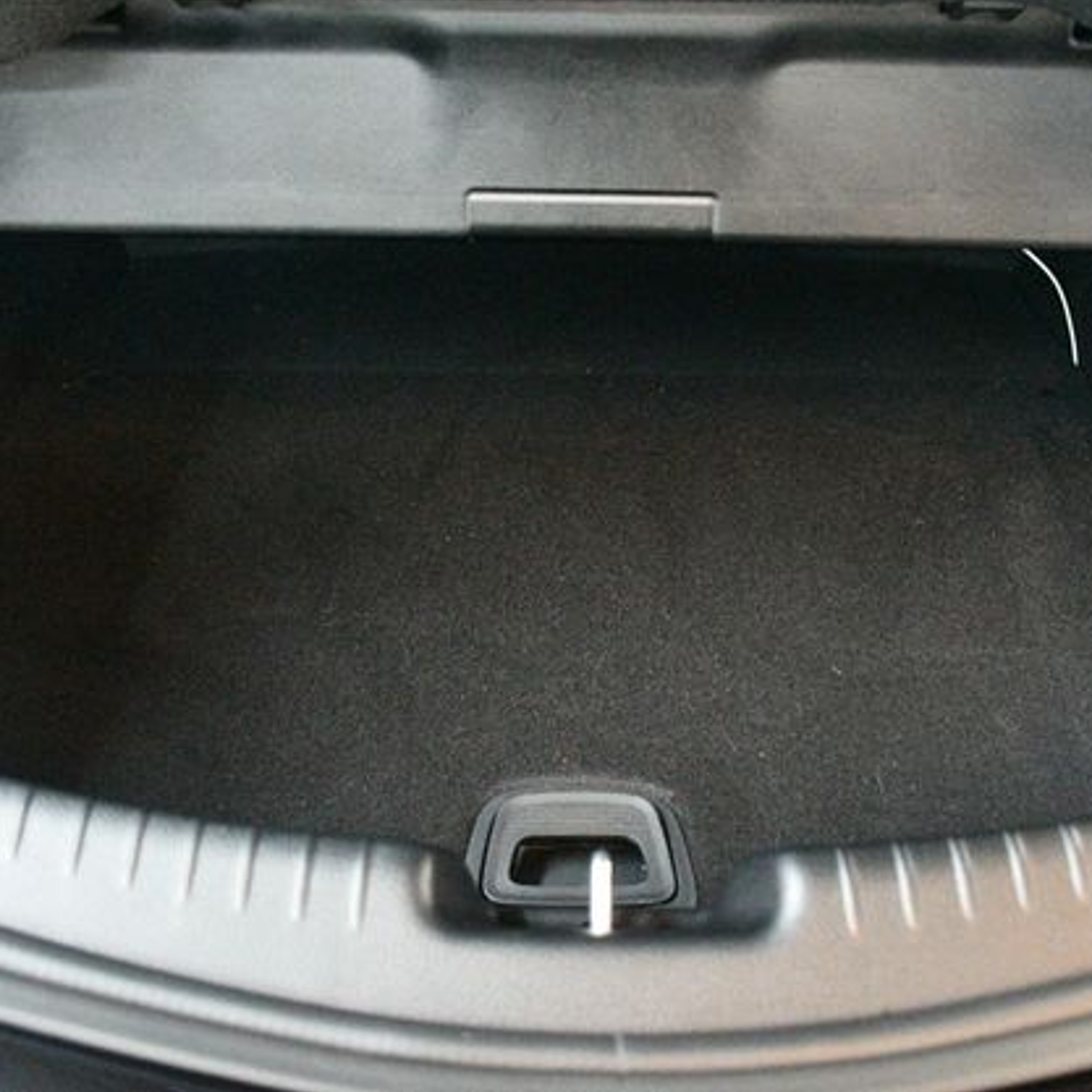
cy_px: 537
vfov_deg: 39.2
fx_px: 1535
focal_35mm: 43
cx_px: 545
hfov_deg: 39.2
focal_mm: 22
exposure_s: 1/60
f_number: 3.5
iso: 12800
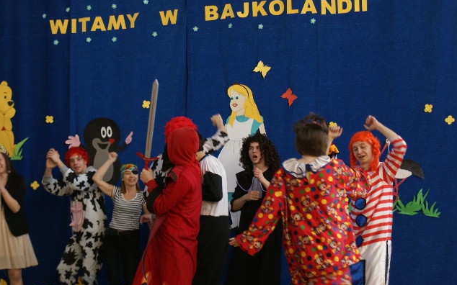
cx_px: 228
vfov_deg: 18.7
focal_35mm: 70
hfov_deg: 29.6
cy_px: 141
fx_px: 866
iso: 400
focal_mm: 45
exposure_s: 1/80
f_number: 5.6
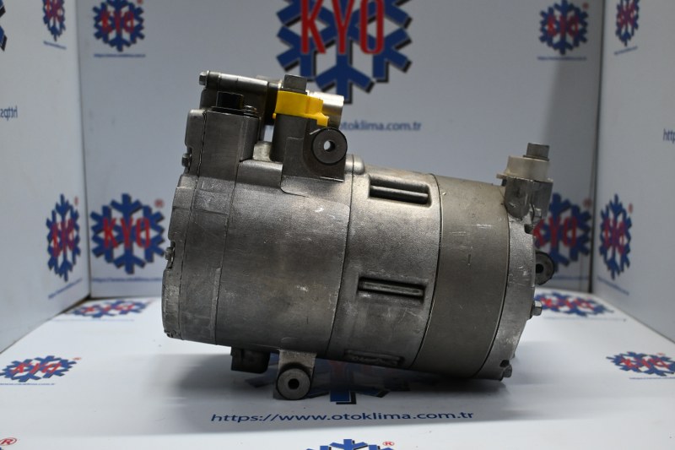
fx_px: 675
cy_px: 225
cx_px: 338
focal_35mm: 36
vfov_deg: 36.9
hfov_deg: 53.1
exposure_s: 1/125
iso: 1000
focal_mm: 24
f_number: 4.2
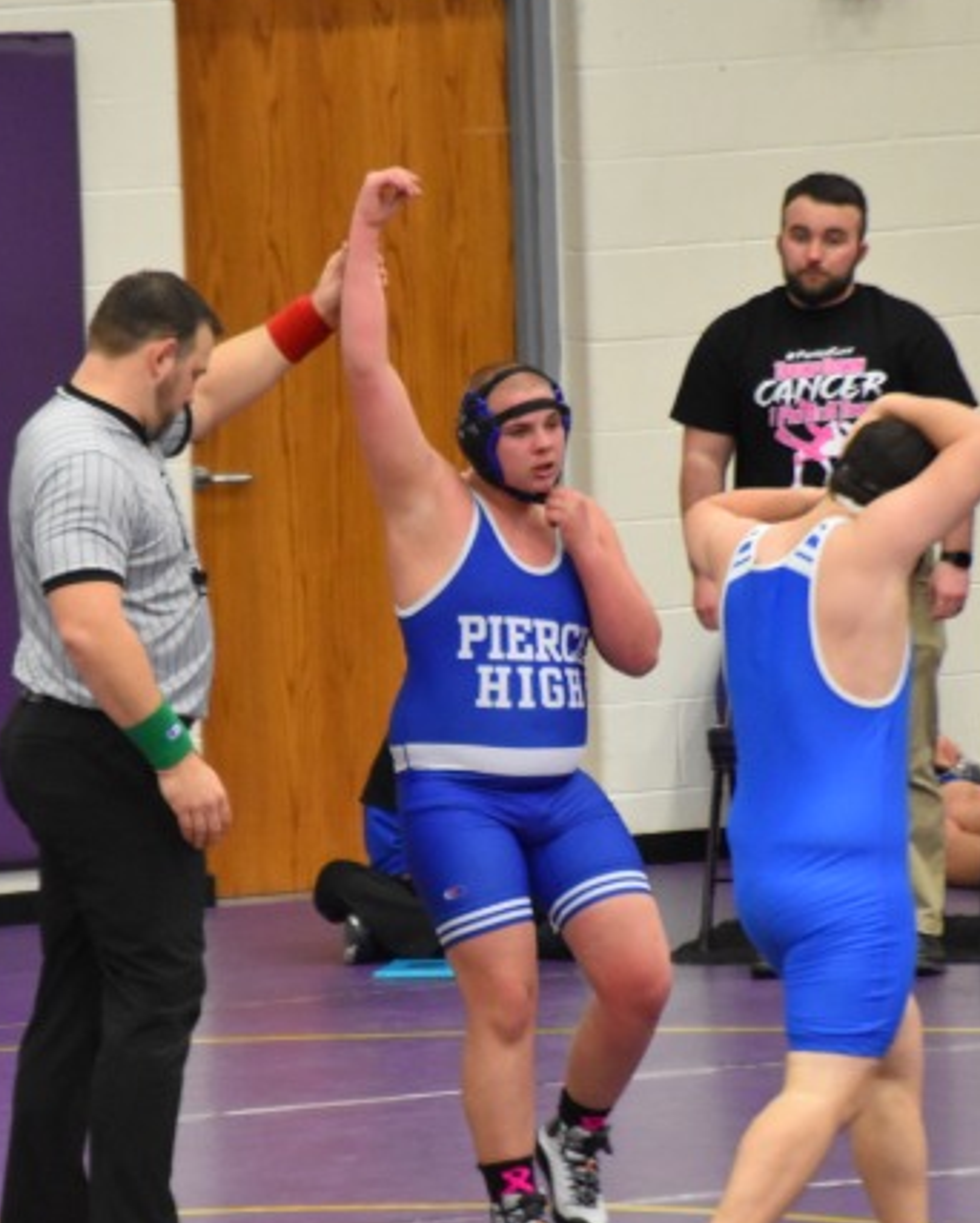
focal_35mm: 435
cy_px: 720
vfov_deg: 4.4
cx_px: 413
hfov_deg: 3.6
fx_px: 15755
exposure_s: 1/125
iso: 3200
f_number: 5.3
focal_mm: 165
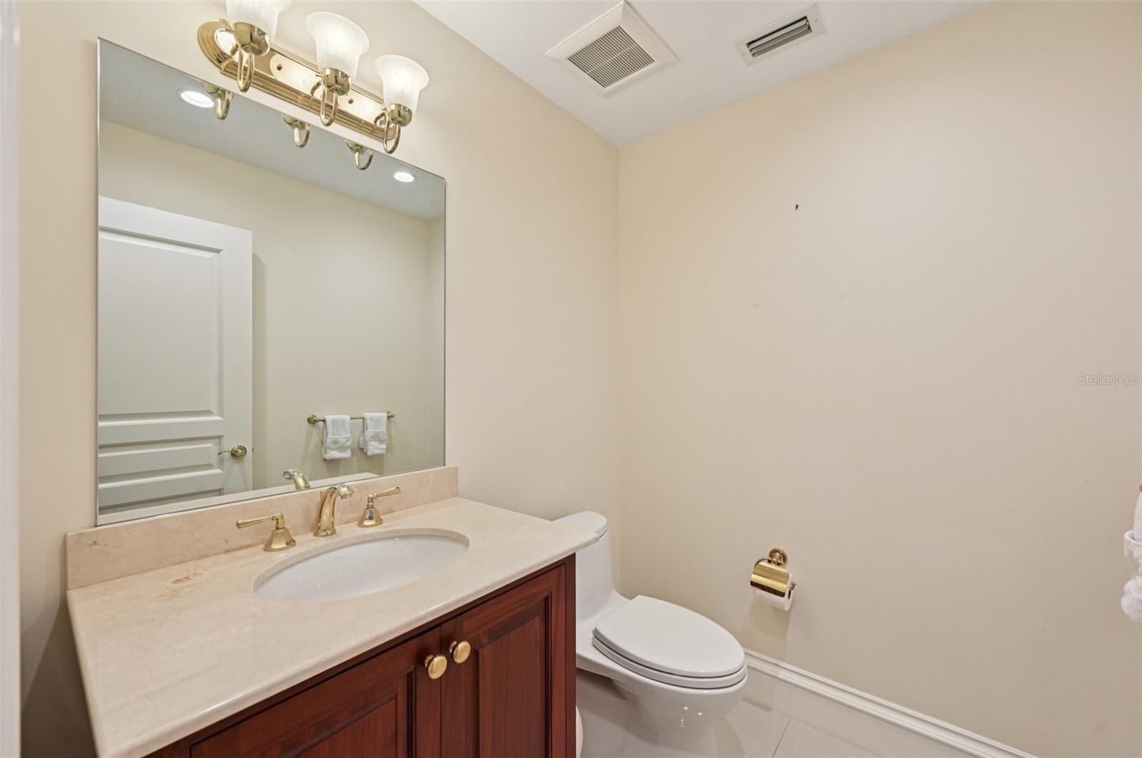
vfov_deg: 81.1
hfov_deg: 104.3
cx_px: 571
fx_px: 444
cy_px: 379
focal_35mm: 14
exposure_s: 1/60
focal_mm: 14
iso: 400
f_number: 8
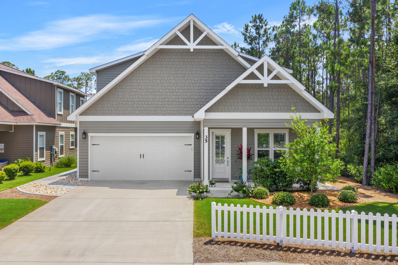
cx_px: 199
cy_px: 132
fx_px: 309
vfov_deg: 46.4
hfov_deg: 65.5
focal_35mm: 28
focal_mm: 10.26
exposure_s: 1/400
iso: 100
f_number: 5.6
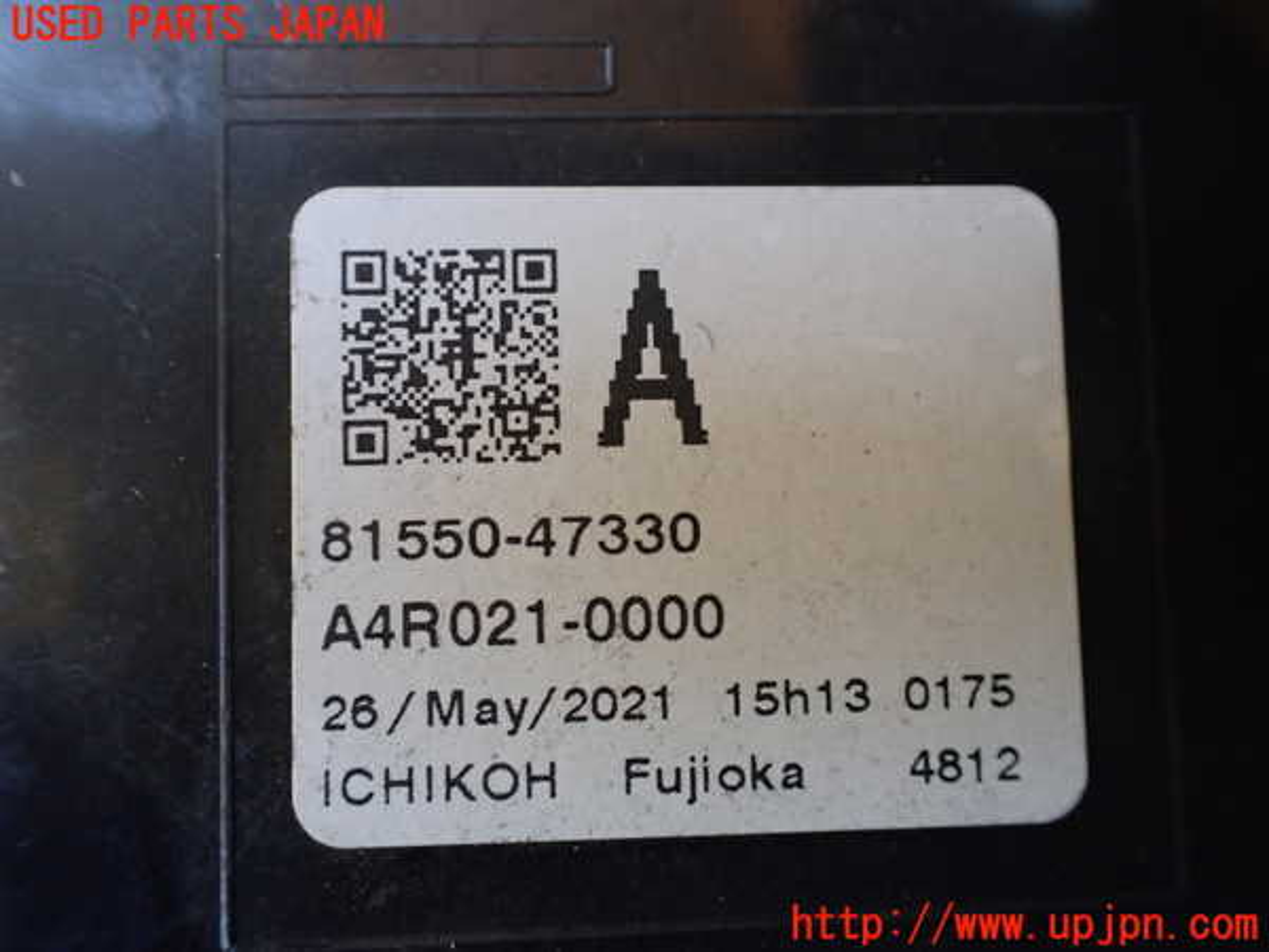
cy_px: 476
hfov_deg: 60.0
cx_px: 634
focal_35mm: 30
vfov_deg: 46.8
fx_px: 1100
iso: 400
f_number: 2.3
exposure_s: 1/125
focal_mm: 5.4
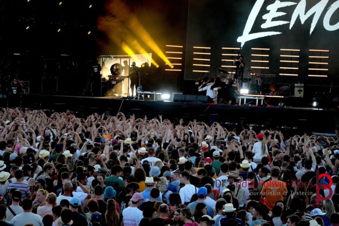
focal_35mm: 189
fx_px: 1780
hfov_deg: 10.9
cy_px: 113
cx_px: 170
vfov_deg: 7.3
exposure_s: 1/200
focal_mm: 126
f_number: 5.6
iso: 400
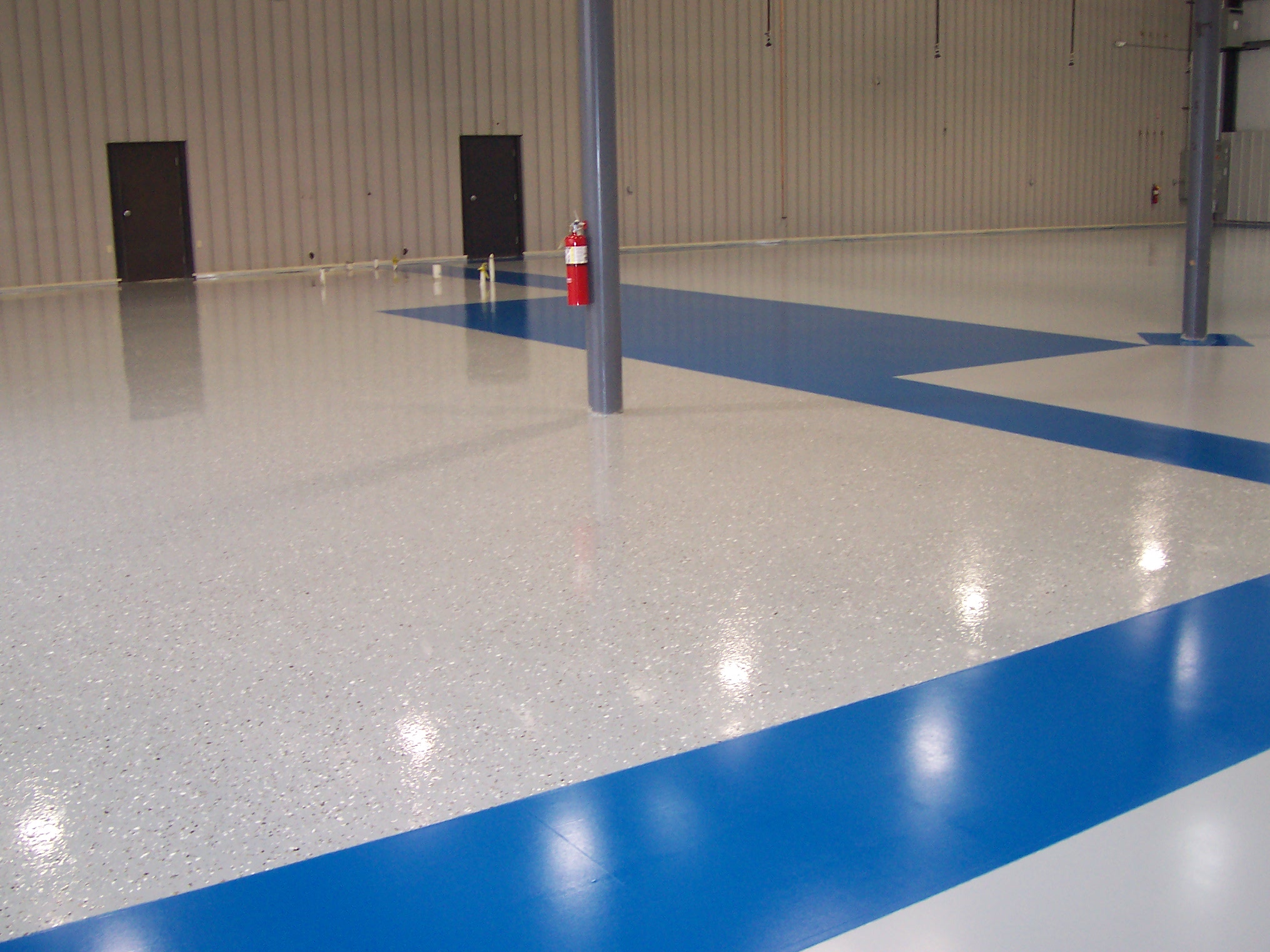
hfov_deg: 50.1
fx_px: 1357
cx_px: 635
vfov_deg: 38.7
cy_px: 476
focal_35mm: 37
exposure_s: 1/90
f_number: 2.8
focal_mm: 5.6
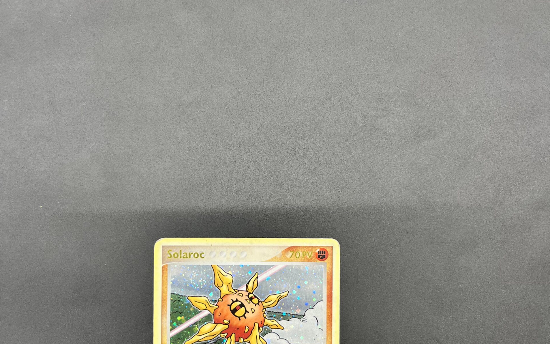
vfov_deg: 34.4
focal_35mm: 37
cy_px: 185
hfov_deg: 52.7
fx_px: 555
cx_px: 275
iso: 80
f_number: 1.6
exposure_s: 1/100
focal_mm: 5.1
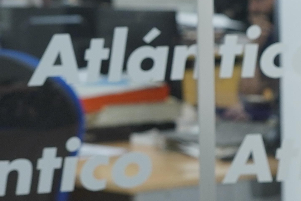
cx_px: 617
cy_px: 31
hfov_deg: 9.3
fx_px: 1731
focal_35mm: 207
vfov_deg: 6.6
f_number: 4
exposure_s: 1/160
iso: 640
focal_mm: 50
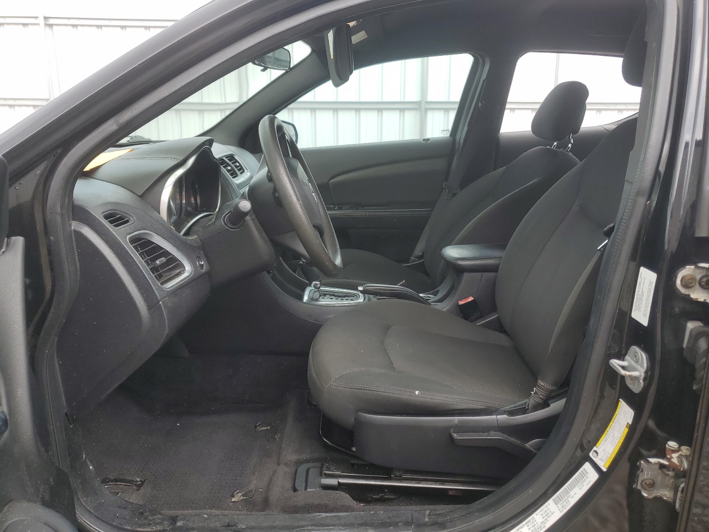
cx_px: 354
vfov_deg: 53.1
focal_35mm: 26
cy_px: 266
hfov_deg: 67.3
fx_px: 533
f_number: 1.5
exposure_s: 1/435
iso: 50
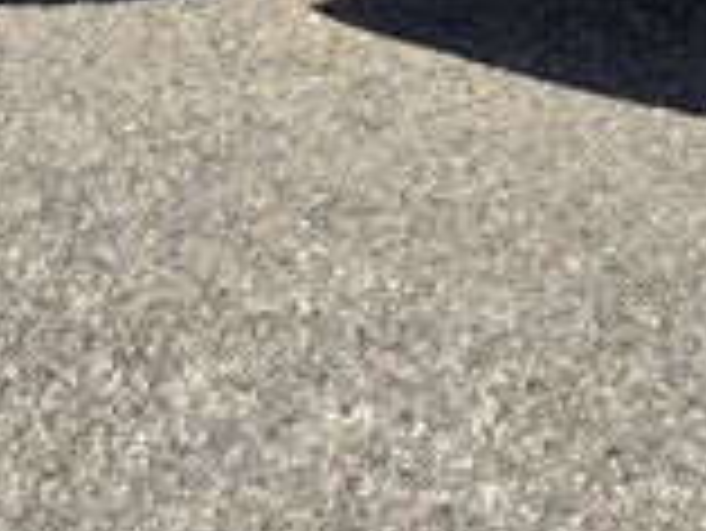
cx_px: 364
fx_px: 3592
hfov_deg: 11.2
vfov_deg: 7.6
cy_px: -940
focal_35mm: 176
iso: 12
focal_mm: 6.3
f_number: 1.7
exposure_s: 1/686
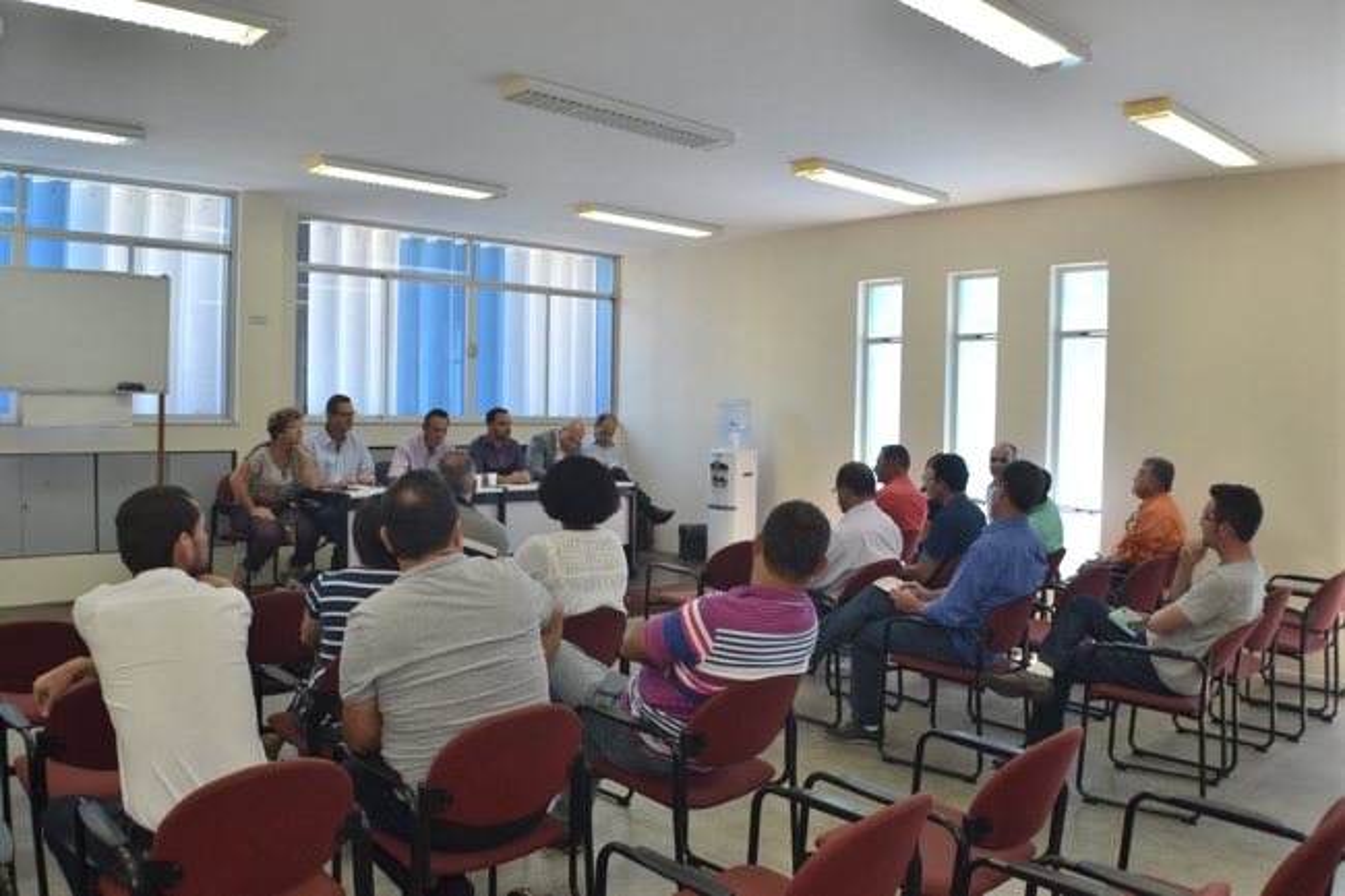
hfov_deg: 53.1
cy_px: 448
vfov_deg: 36.9
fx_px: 1345
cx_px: 672
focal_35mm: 36
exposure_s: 1/100
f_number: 5
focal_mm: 24
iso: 400
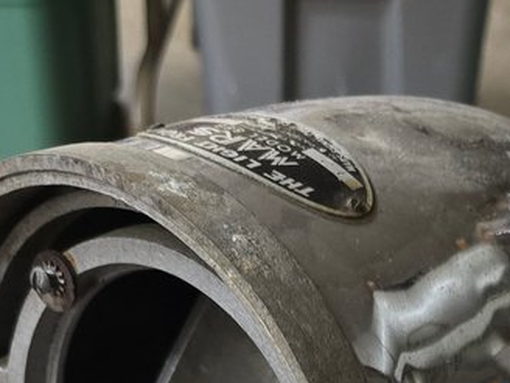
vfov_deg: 11.9
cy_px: 859
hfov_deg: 18.4
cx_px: 416
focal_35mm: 106
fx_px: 1562
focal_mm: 6.3
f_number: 1.7
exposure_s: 1/60
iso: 500
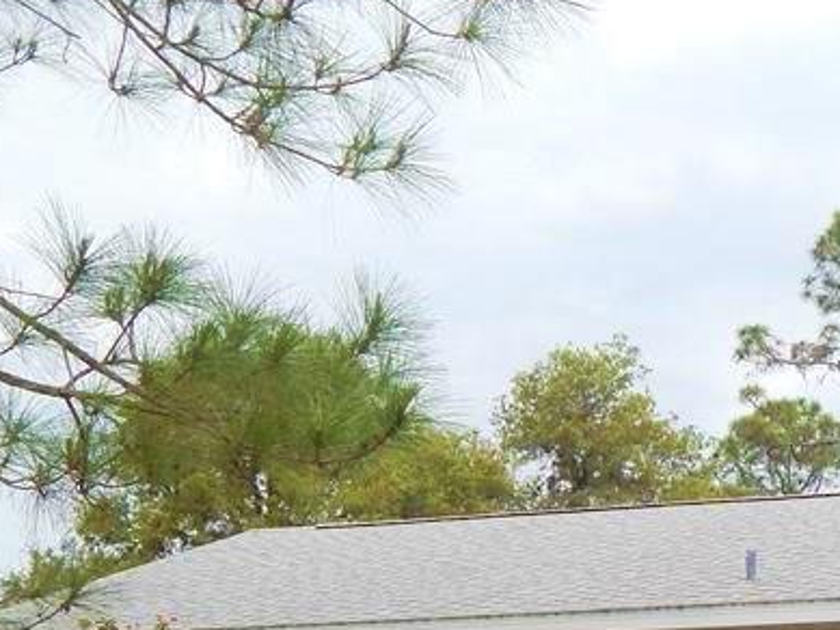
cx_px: 918
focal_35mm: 100
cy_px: 703
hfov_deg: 18.9
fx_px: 2427
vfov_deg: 14.4
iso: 125
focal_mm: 6.8
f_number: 3.4
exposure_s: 1/500
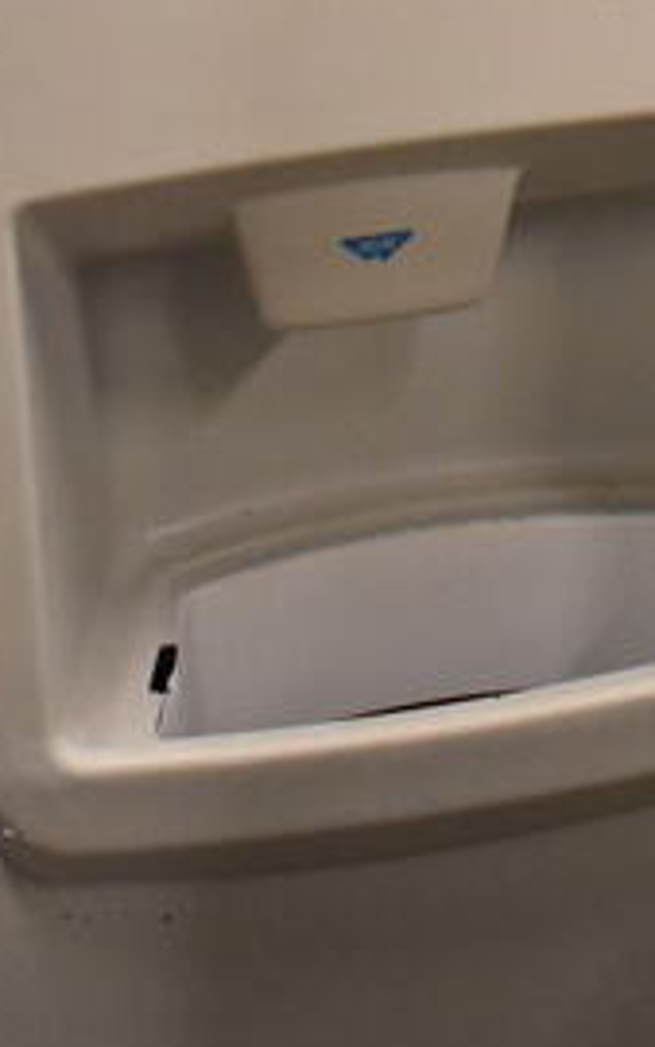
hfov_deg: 14.0
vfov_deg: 19.7
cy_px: -475
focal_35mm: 93
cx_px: 442
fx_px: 2653
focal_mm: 18
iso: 3200
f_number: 3.5
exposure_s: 1/125
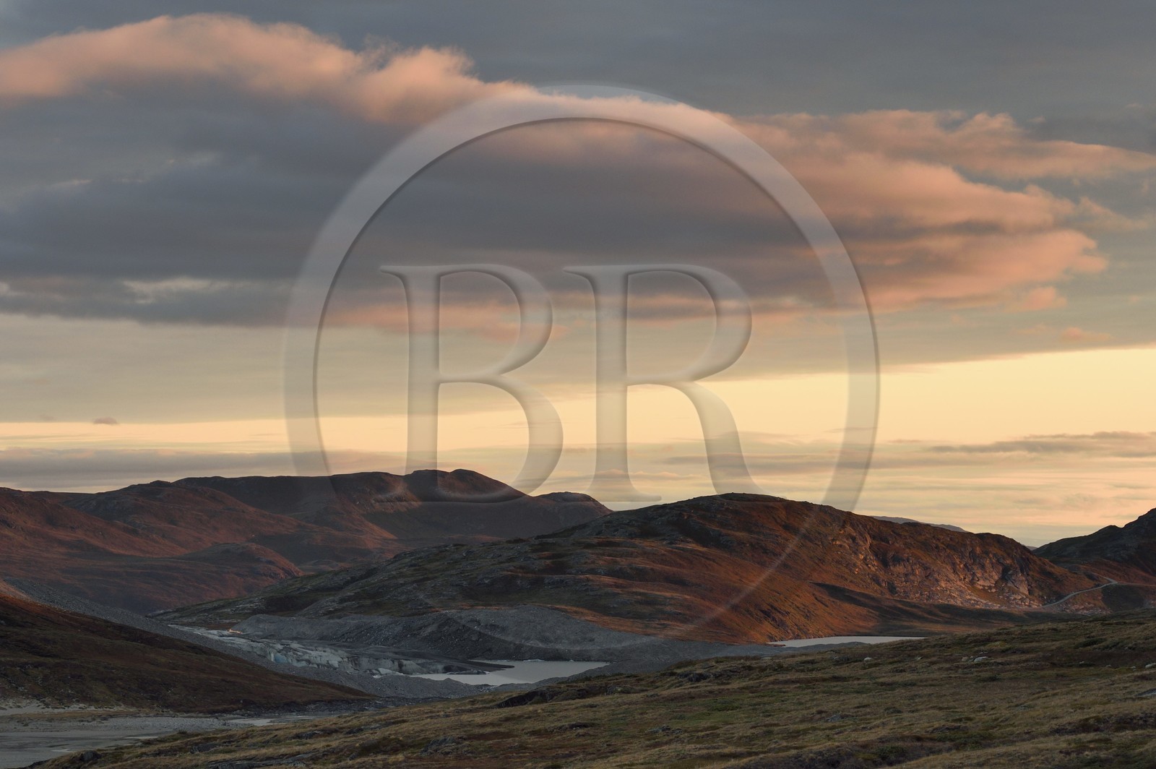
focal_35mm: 130
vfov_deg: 10.5
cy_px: 384
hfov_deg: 15.8
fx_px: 4171
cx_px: 578
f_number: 10
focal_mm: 130
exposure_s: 1/200
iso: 800
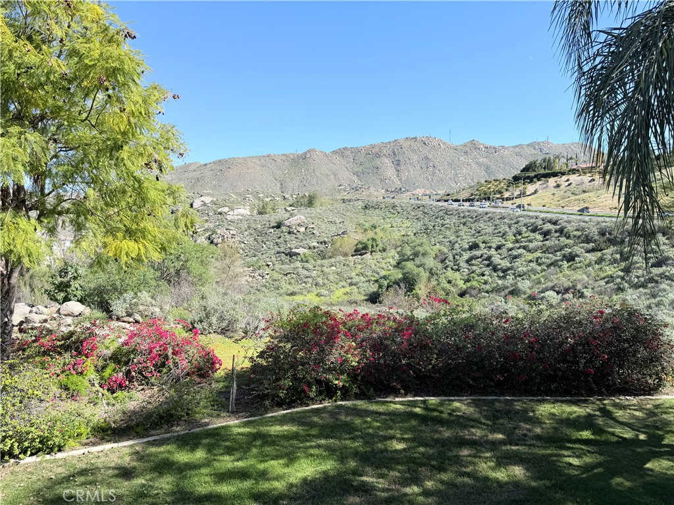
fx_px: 467
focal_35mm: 24
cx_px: 337
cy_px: 252
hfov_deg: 71.6
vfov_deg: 56.8
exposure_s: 1/2611
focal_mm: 6.76
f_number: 1.78
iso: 80
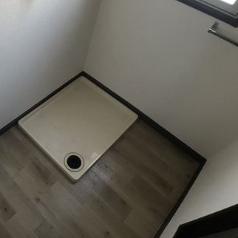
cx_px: 35
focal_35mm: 43
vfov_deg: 39.1
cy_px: 101
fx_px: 334
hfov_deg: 37.2
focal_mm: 3.99
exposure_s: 1/15
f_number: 1.8
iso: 64
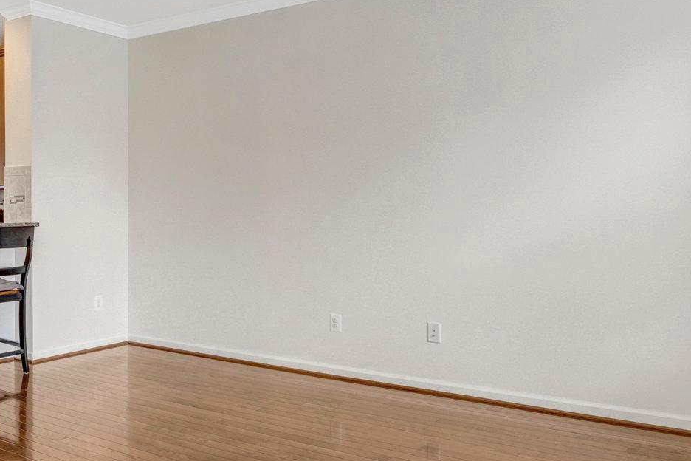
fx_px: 672
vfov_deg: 37.8
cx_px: 230
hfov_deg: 53.4
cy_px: 217
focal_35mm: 35
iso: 1250
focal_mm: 16
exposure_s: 1/30
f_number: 8
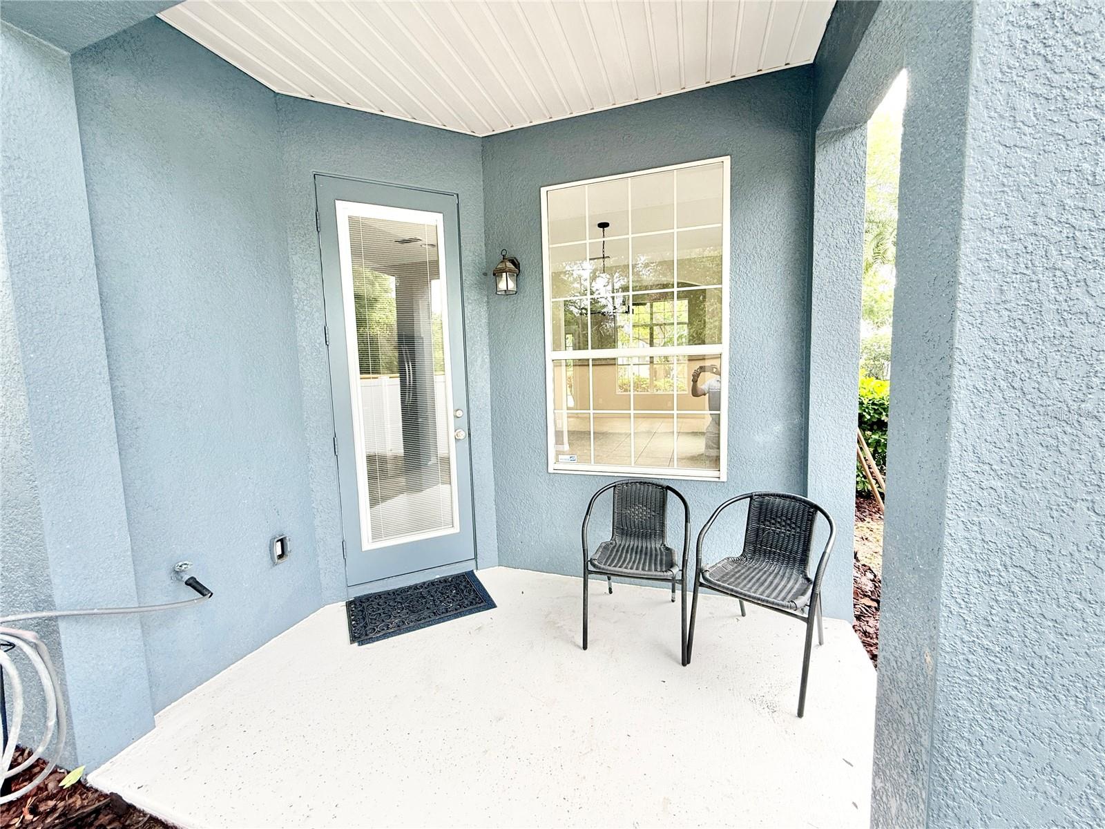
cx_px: 552
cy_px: 414
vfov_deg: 85.7
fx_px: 447
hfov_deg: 102.1
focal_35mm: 14
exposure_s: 1/99
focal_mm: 2.22
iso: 80
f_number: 2.2
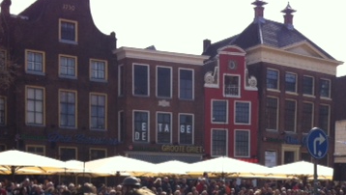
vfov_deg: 17.2
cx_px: 218
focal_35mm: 68
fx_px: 624
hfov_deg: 30.8
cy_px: 210
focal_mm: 3.85
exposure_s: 1/973
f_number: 2.8
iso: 80
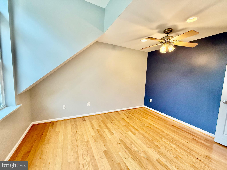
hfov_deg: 102.1
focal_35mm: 14
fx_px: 92
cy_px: 85
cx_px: 114
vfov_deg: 85.7
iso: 250
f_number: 2.2
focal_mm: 2.22
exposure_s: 1/120
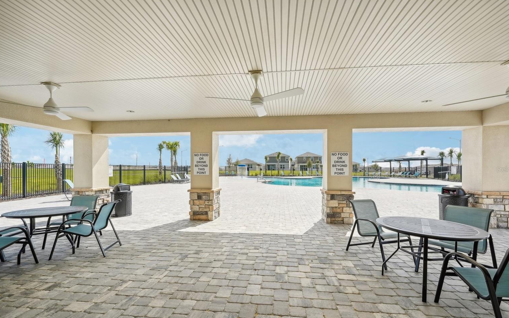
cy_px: 169
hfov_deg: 101.5
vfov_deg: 74.7
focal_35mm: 15
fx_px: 208
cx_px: 259
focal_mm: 14
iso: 250
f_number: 10
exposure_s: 1/500
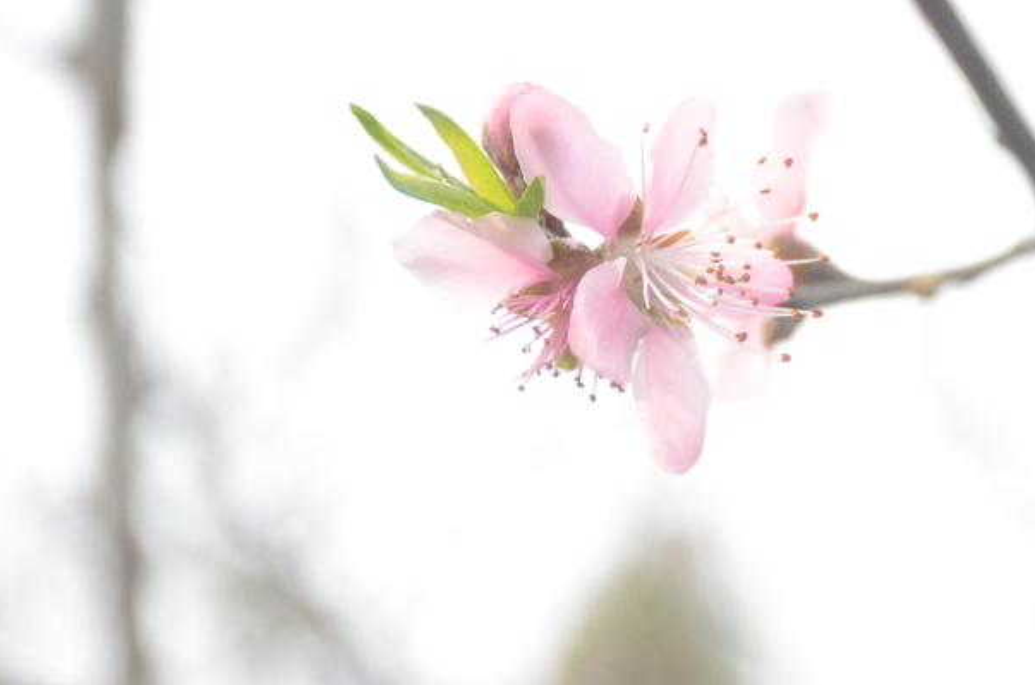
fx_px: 4532
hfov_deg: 13.0
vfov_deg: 8.6
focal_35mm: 158
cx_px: 736
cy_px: 264
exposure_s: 1/8000
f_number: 5.6
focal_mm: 62
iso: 6400
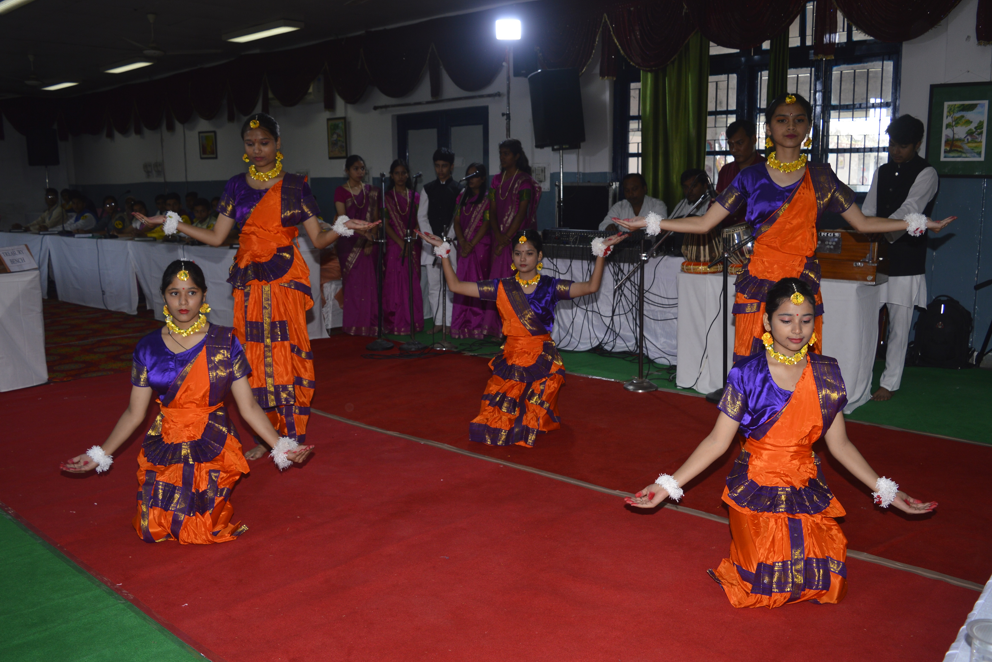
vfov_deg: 42.3
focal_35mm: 31
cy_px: 341
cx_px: 503
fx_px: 854
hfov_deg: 60.3
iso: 200
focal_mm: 20
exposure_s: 1/125
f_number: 4.5
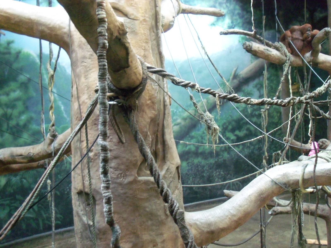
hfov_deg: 52.6
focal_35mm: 35
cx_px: 166
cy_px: 124
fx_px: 335
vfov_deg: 40.7
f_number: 3
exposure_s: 1/30
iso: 320
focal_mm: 6.3
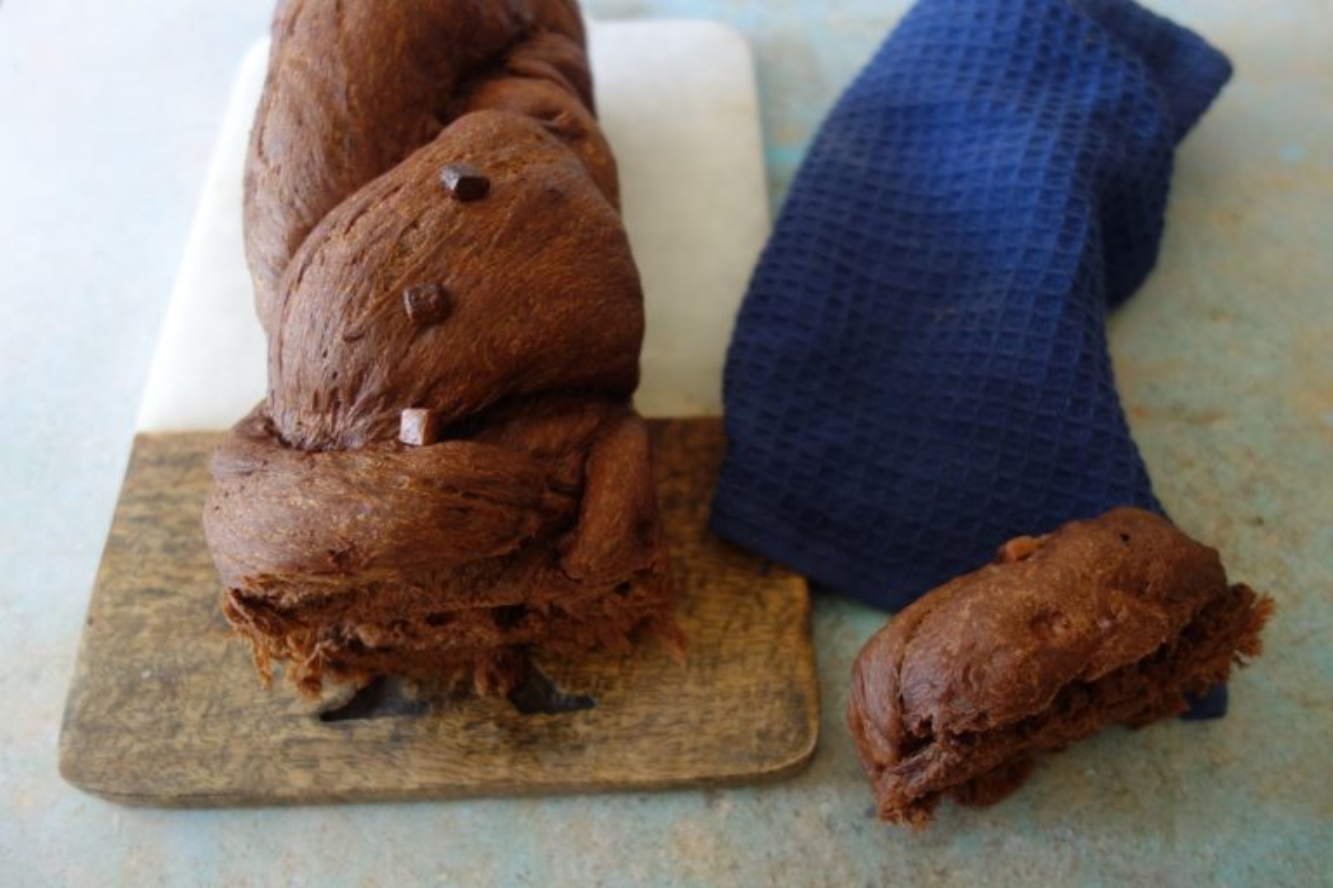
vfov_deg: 46.4
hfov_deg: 65.5
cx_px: 666
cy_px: 444
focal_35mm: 28
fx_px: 1037
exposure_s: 1/30
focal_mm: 10.4
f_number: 1.8
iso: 200
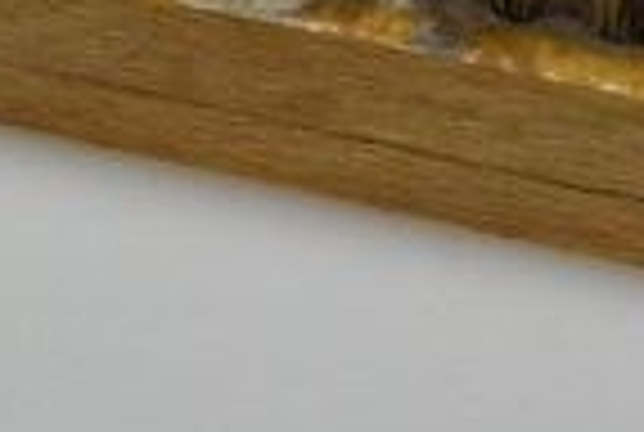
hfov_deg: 6.0
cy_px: -182
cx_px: 144
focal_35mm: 340
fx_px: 6095
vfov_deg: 4.0
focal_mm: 50
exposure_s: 1/100
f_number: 2
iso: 800
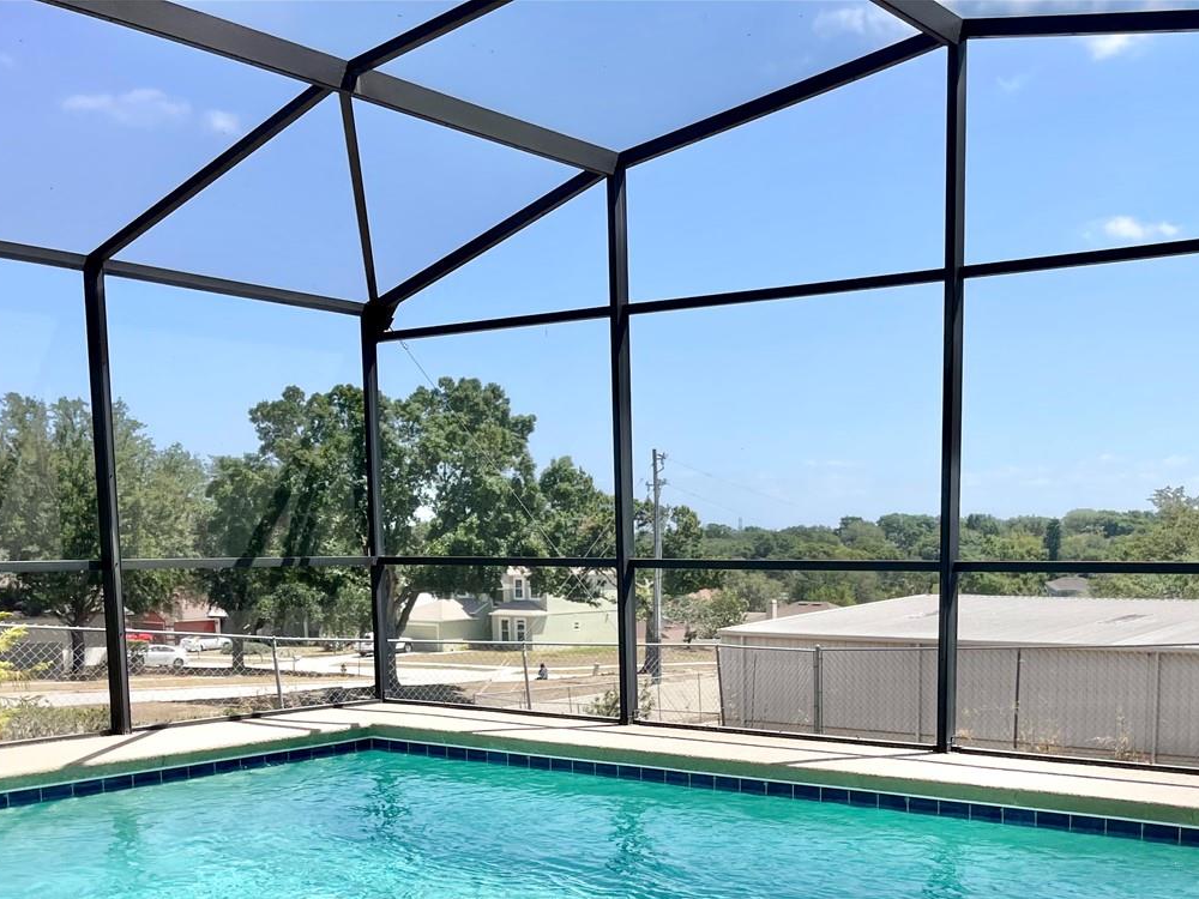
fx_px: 1385
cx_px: 751
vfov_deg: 34.8
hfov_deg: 46.4
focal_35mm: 40
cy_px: 718
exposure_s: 1/3086
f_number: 1.6
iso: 32
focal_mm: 5.1
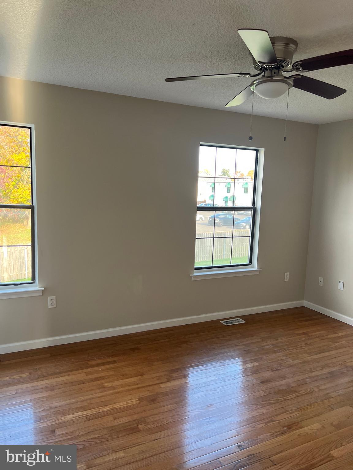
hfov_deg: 53.1
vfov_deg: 67.3
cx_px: 176
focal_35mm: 26
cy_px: 235
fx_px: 354
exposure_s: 1/121
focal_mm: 5.7
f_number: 1.5
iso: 125
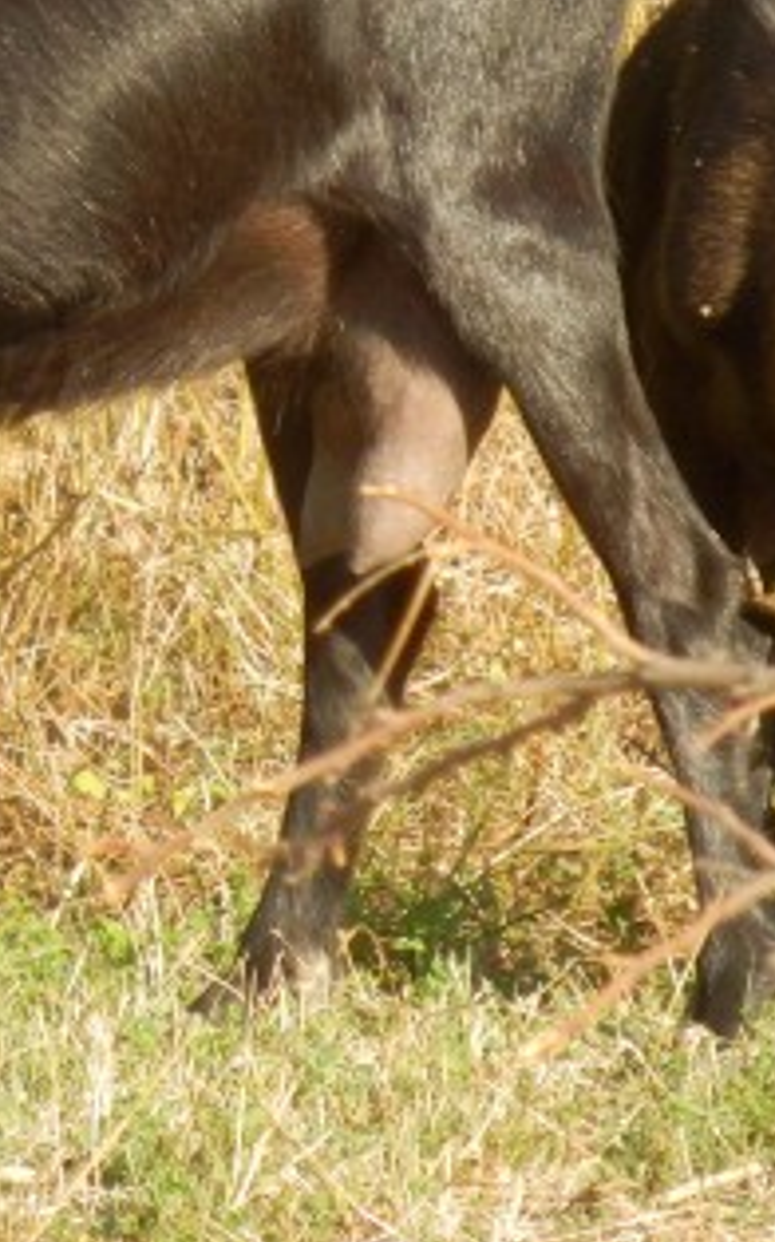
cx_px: -289
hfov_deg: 1.6
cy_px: 229
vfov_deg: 2.6
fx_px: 27432
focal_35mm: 811
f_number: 5.9
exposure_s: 1/320
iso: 250
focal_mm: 52.5
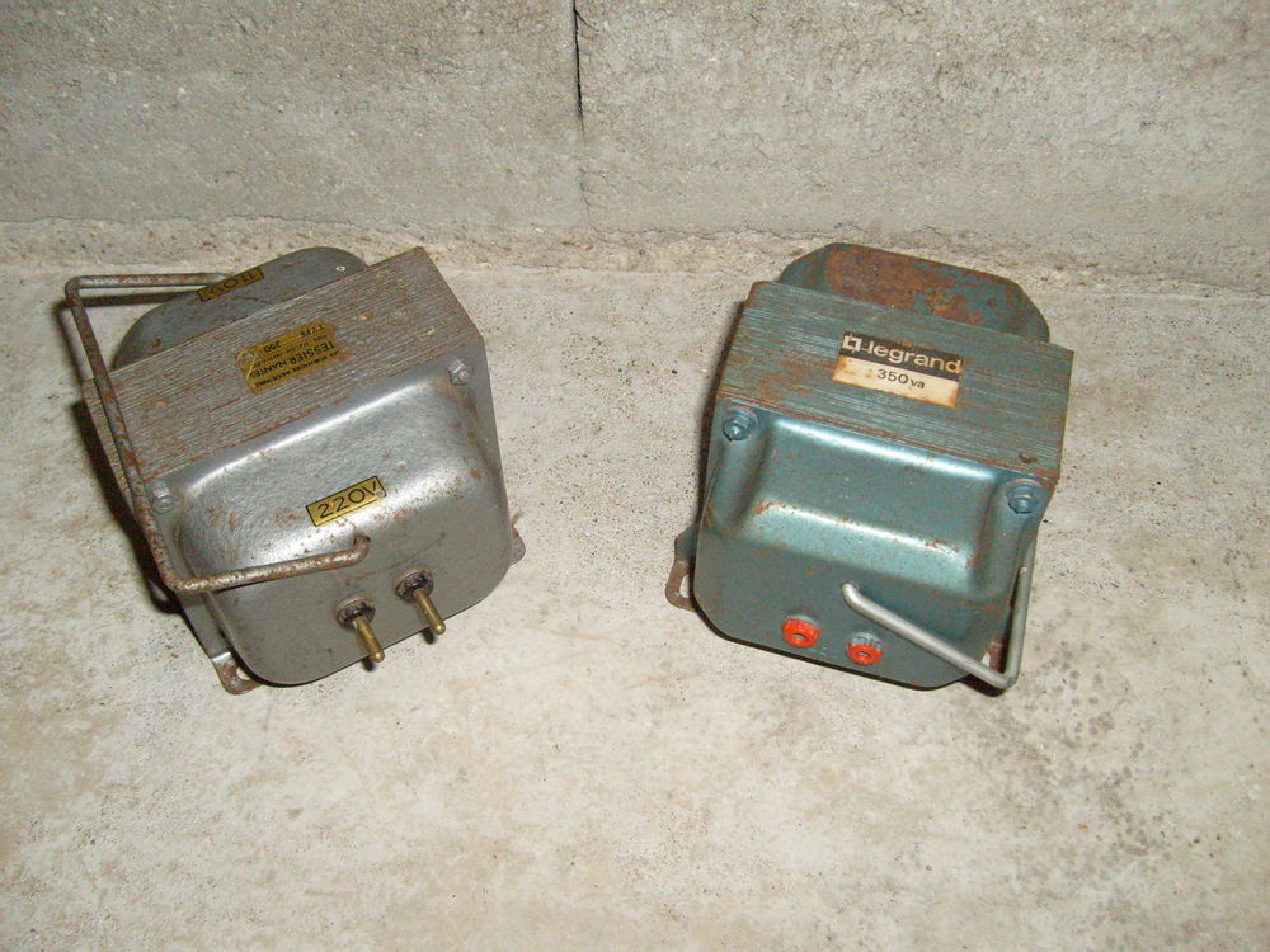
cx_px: 635
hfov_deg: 52.6
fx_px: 1284
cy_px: 476
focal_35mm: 35
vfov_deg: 40.7
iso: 400
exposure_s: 1/45
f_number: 2.8
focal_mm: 5.8
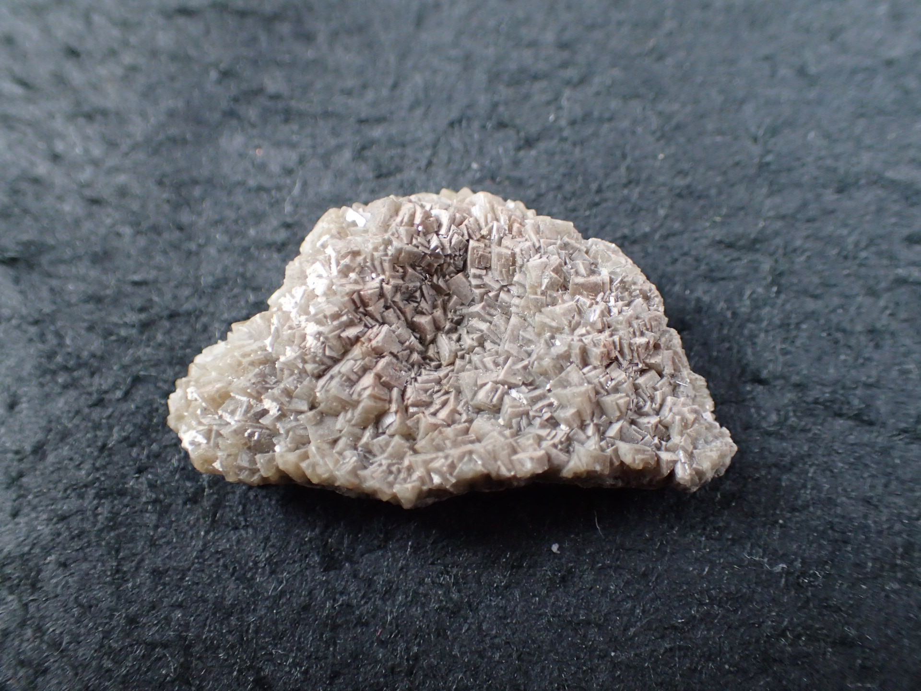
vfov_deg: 36.0
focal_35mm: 40
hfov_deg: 46.8
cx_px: 460
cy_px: 346
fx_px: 1064
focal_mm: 7.34
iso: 400
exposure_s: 1/160
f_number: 2.8
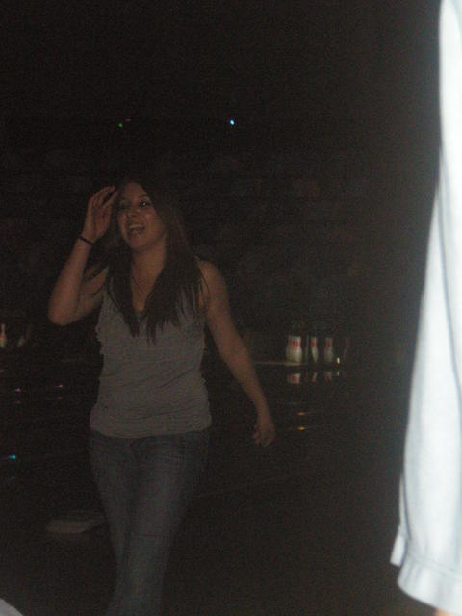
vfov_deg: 17.3
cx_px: 231
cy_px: 308
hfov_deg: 13.0
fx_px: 2029
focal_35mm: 114
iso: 640
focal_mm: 18.9
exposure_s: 1/120
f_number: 5.9
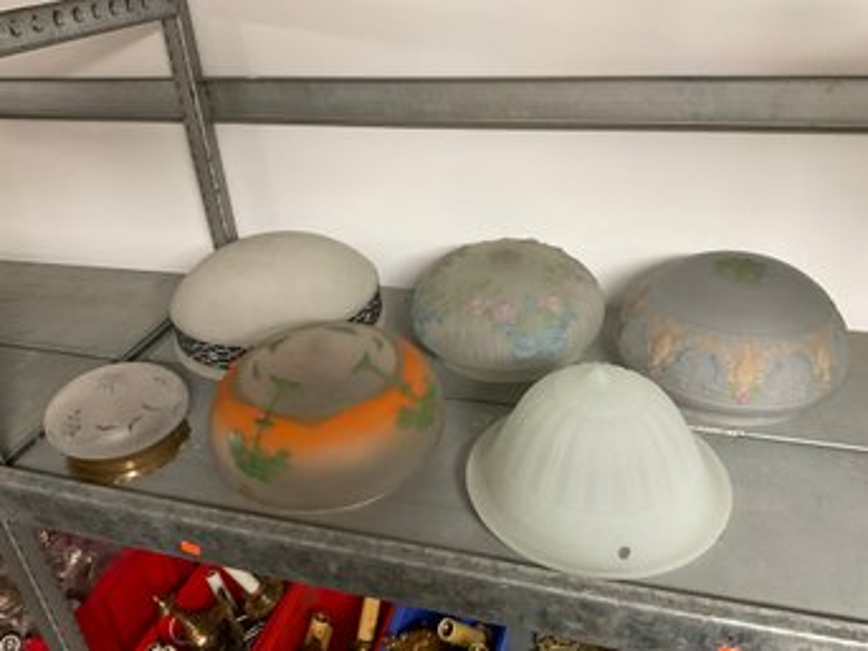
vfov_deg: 48.2
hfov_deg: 61.7
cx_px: 434
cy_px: 326
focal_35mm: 29
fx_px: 727
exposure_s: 1/60
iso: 250
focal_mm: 3
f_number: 1.8
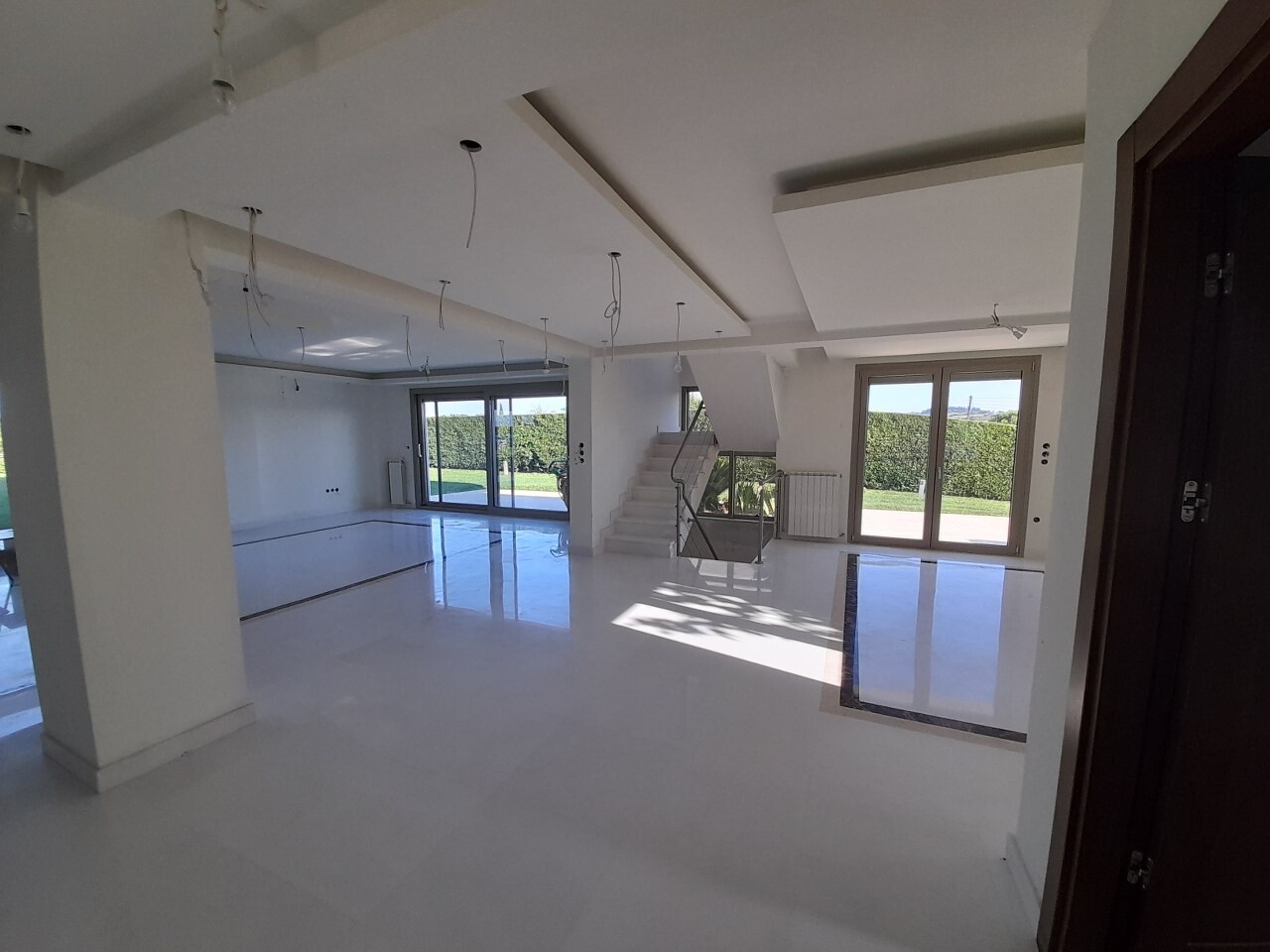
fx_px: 477
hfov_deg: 106.2
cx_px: 635
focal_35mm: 13
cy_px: 476
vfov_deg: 89.9
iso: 64
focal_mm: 1.42
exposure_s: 1/120
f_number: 2.2
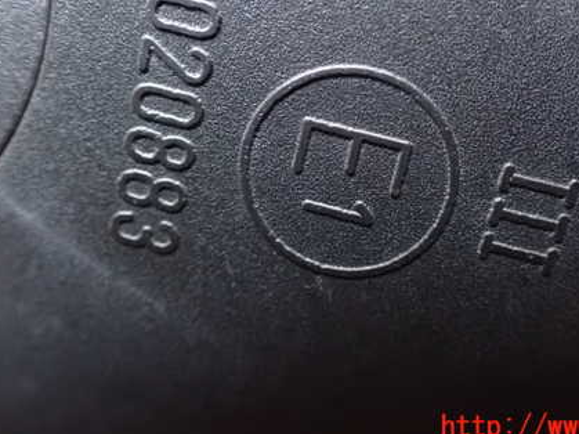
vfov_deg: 33.2
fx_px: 719
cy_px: 134
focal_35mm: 43
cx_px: 339
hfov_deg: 43.7
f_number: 2.3
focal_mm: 5.4
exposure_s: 1/30
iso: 1600
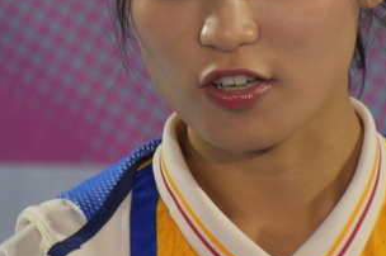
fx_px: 10850
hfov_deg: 2.0
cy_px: 24
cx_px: 176
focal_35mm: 1013
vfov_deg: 1.4
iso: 2500
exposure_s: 1/125
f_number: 6.3
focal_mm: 270
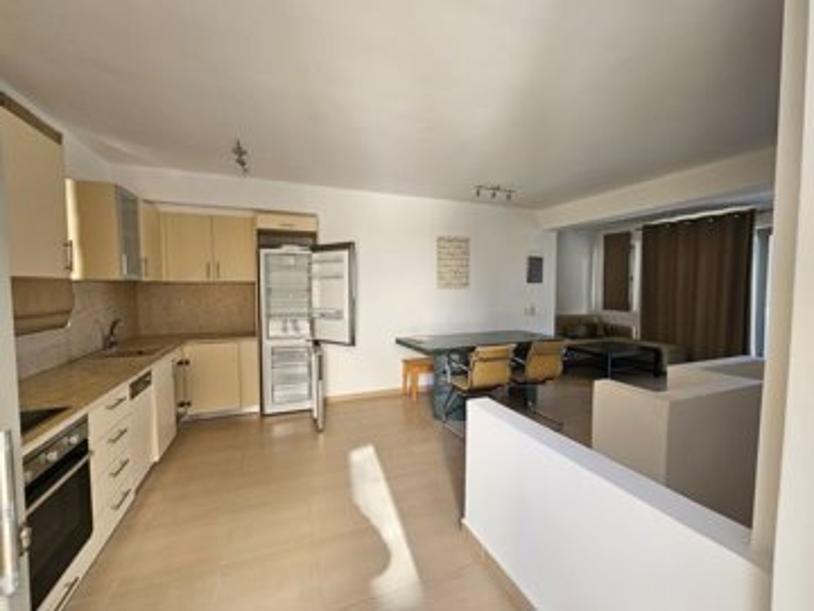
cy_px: 306
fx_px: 306
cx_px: 407
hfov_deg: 106.2
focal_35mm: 13
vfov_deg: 89.9
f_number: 2.2
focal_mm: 2.2
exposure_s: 1/70.8
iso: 80
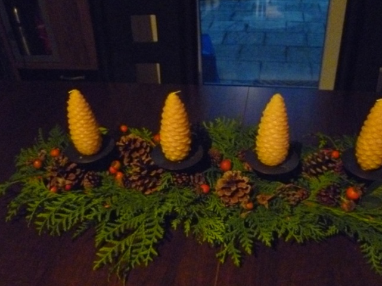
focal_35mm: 34
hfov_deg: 53.8
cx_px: 217
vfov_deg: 41.6
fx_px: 375
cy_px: 168
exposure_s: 1/15
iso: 1600
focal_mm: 5
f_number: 3.3
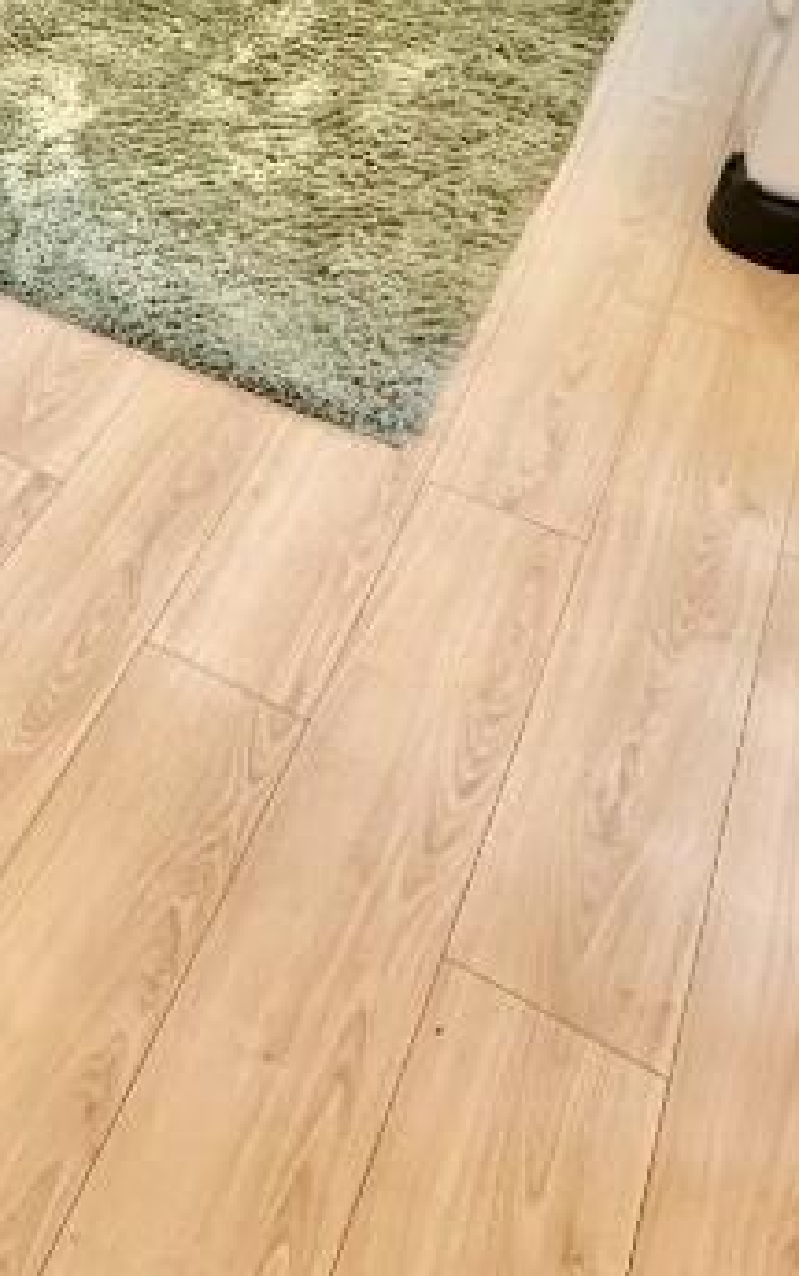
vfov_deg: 41.2
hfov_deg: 24.9
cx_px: -274
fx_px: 1531
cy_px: 96
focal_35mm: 44
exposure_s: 1/50
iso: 320
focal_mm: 2.22
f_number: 2.2
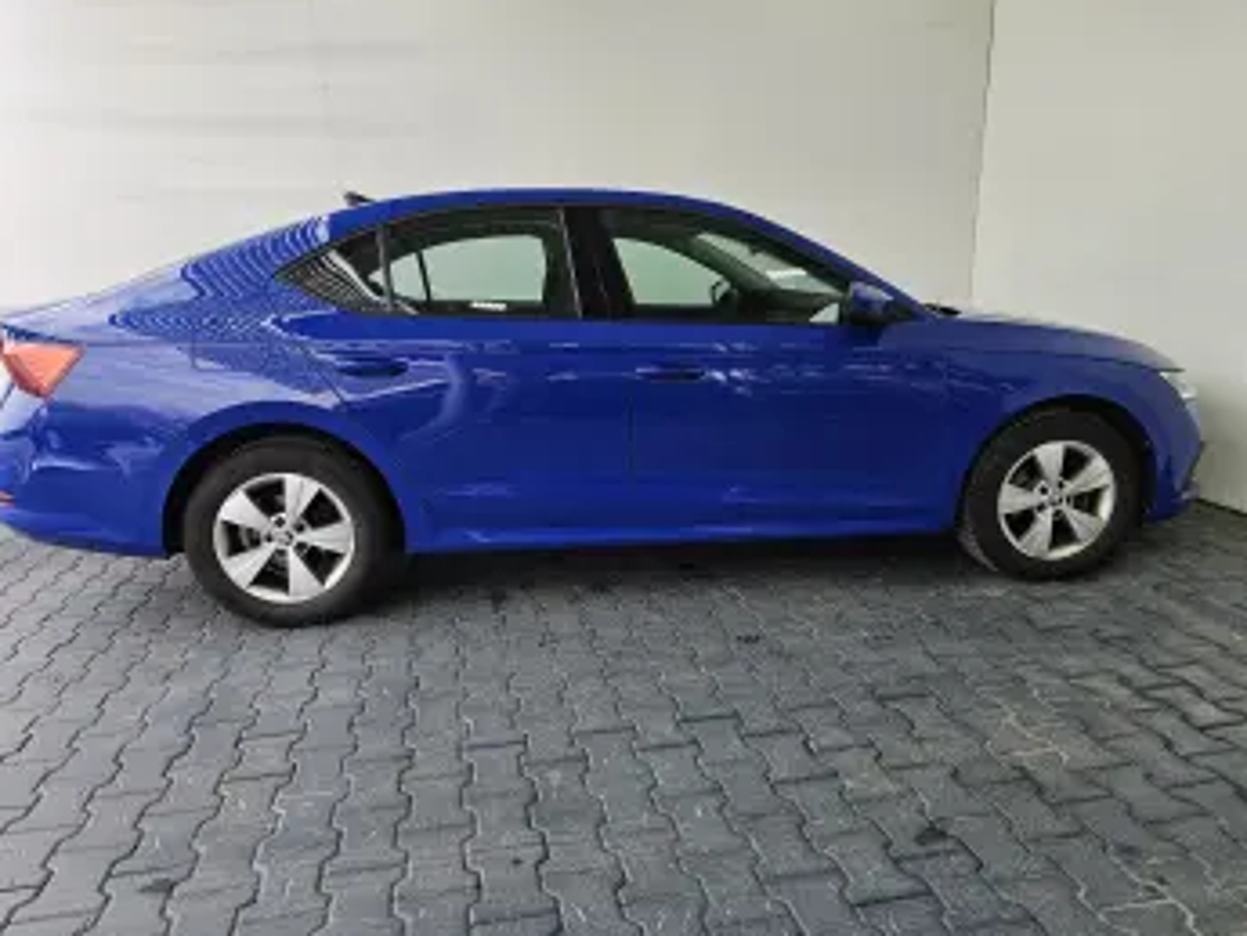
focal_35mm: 24
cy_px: 466
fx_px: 865
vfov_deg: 56.8
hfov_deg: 71.6
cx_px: 607
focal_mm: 6.3
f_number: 1.7
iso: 25
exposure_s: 1/180
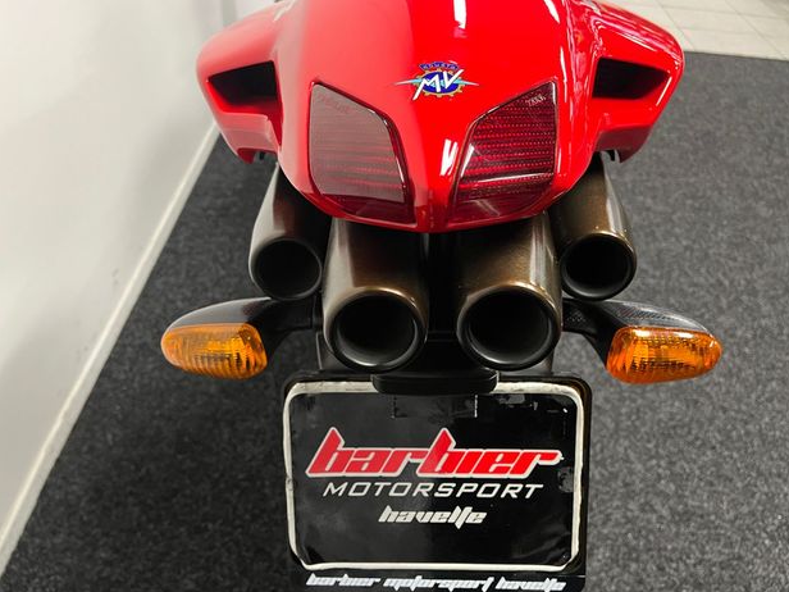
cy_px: 287
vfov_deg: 51.3
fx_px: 615
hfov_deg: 65.3
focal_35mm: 27
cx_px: 407
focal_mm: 5.1
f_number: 1.6
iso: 320
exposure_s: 1/50
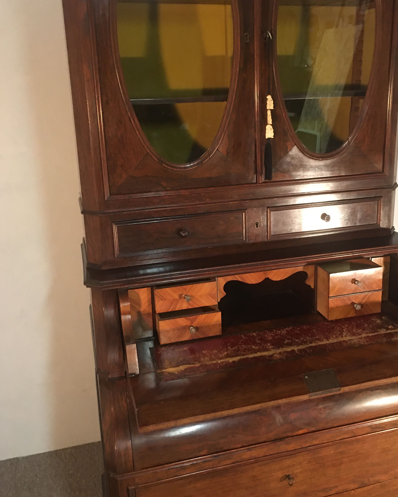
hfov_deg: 42.2
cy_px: 219
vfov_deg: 51.4
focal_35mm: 35
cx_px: 220
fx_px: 515
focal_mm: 4.15
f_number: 2.2
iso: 80
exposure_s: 1/10
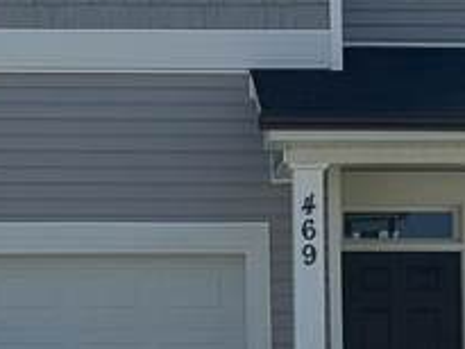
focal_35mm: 150
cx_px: 116
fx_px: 2016
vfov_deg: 9.9
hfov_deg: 13.1
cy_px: 215
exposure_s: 1/8197
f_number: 1.78
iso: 80
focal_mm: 6.86
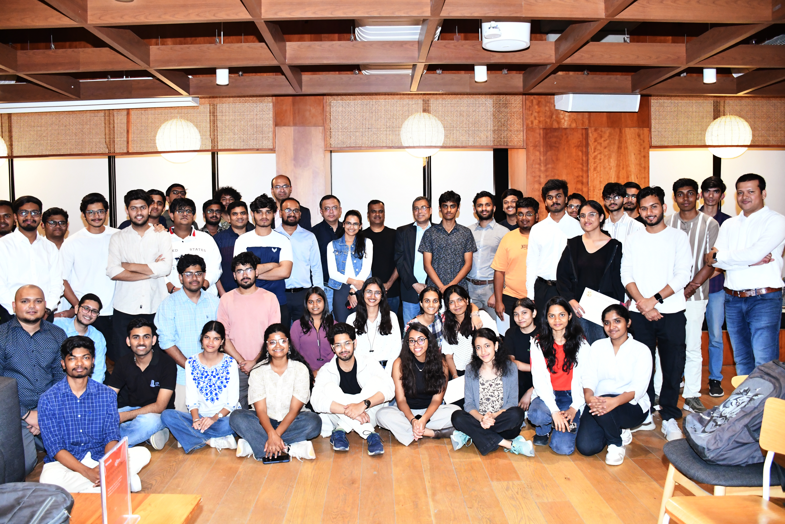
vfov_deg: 47.9
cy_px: 262
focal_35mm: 27
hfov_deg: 67.4
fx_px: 589
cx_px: 392
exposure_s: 1/60
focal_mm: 18
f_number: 3.5
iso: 3200
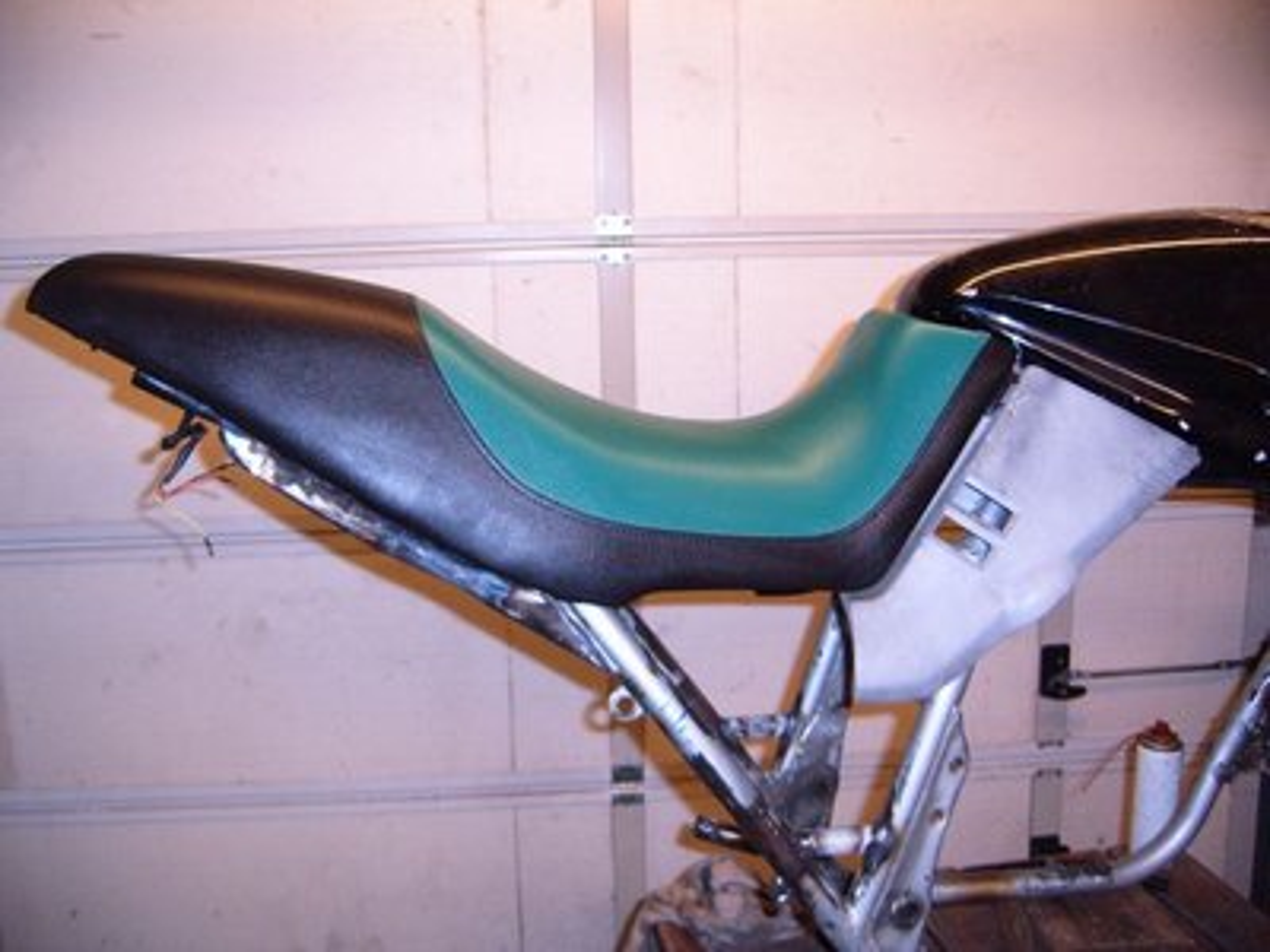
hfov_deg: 50.1
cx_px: 635
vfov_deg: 38.7
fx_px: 1357
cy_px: 476
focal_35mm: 37
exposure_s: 1/30
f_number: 2.9
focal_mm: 6.2
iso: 141
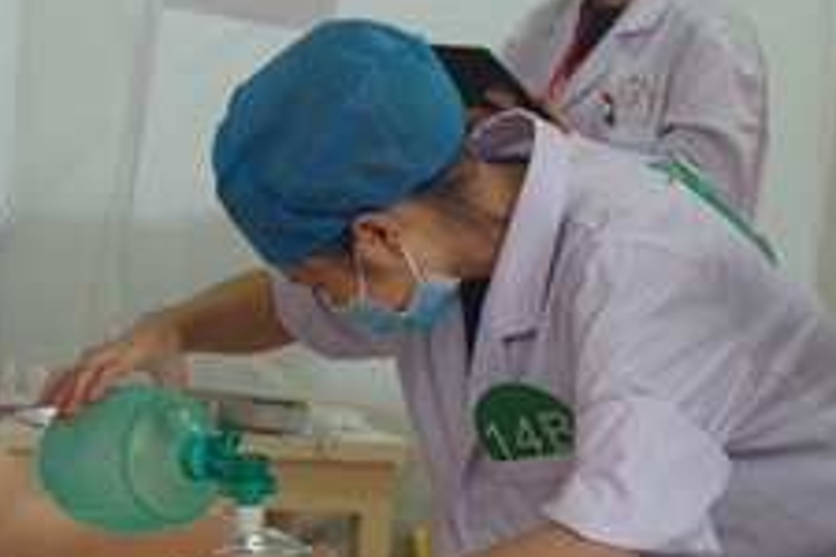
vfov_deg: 5.7
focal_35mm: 240
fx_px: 5573
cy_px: 490
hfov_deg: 8.6
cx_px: 654
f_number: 4.5
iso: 800
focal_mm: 60
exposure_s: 1/100
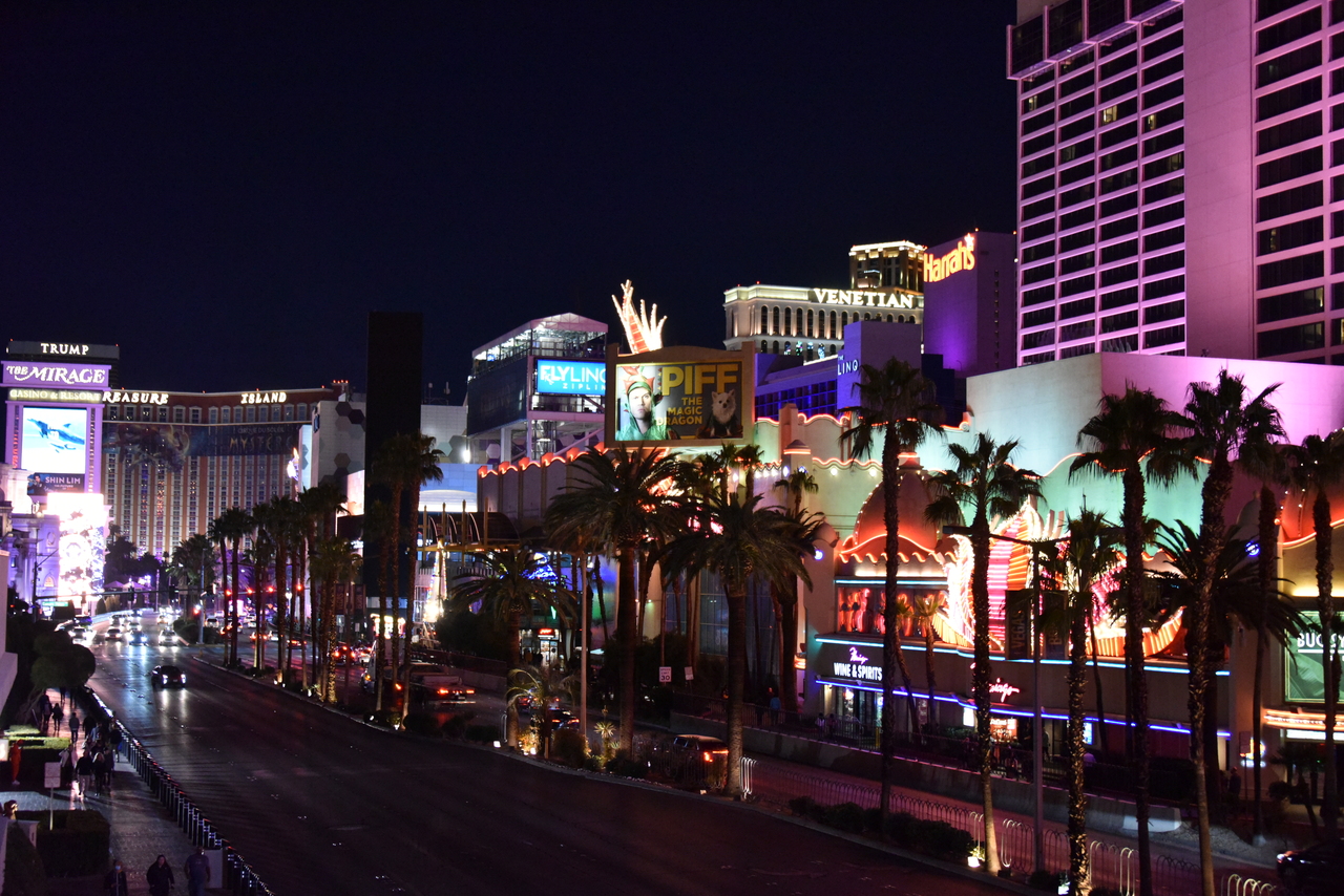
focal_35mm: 48
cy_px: 448
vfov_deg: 28.1
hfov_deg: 41.1
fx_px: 1792
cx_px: 672
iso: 6400
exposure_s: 1/100
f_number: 4.2
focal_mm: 48
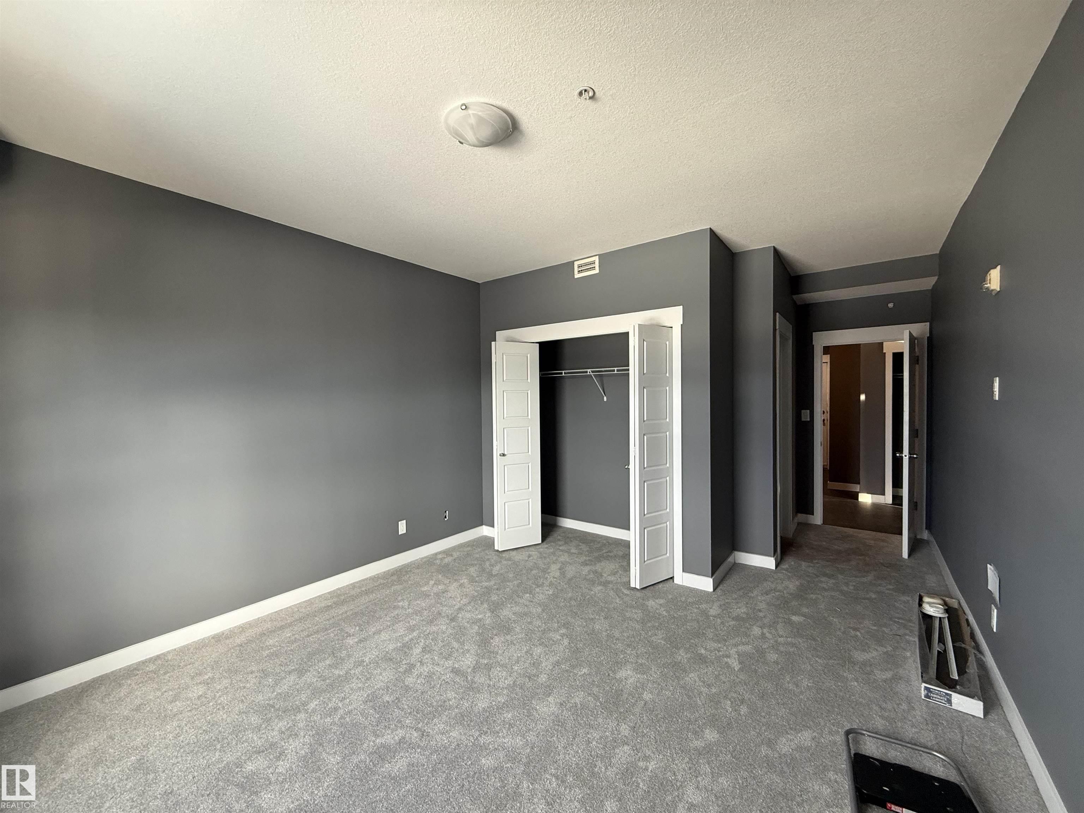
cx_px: 542
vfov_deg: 85.7
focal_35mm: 14
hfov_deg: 102.1
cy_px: 406
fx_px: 438
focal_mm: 2.22
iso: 250
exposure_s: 1/99
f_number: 2.2
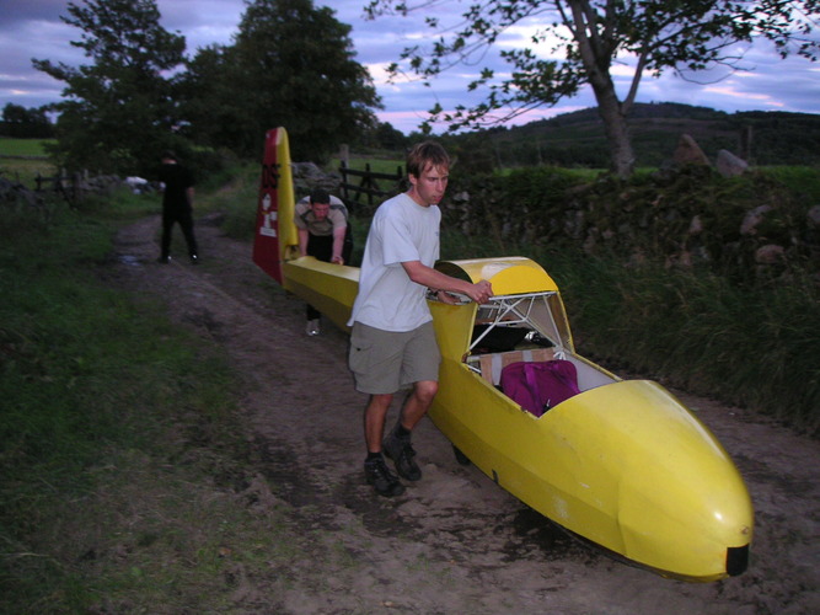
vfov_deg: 38.7
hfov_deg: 50.1
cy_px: 308
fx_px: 876
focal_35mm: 37
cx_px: 410
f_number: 2.8
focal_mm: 5.7
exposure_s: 1/45
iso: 160
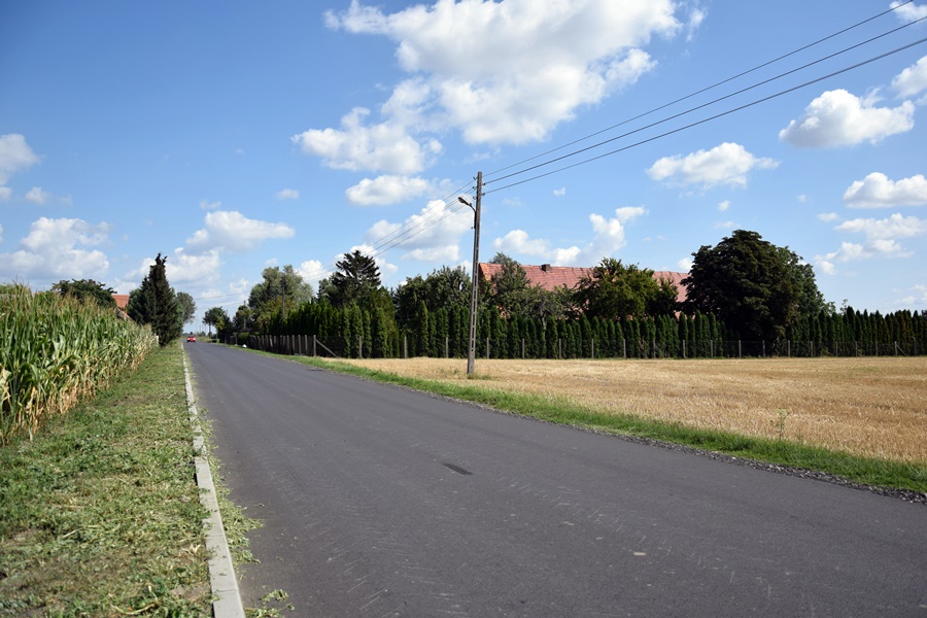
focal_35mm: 27
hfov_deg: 67.4
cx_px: 464
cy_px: 309
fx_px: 695
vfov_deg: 47.9
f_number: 4.5
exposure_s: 1/1600
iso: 160
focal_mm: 18
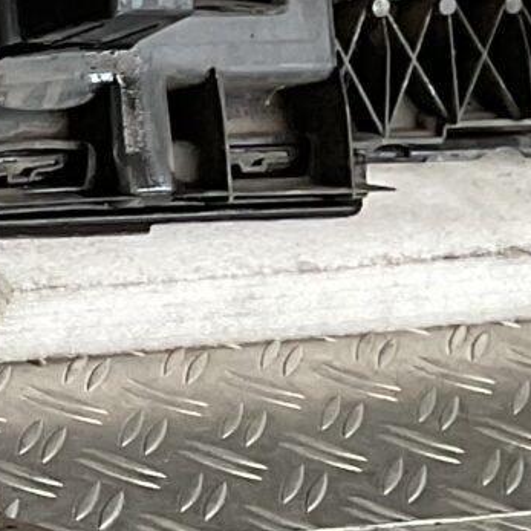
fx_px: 3280
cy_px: 585
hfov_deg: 7.9
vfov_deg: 9.2
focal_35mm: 189
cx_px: -1073
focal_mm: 3
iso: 50
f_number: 1.8
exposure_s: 1/100
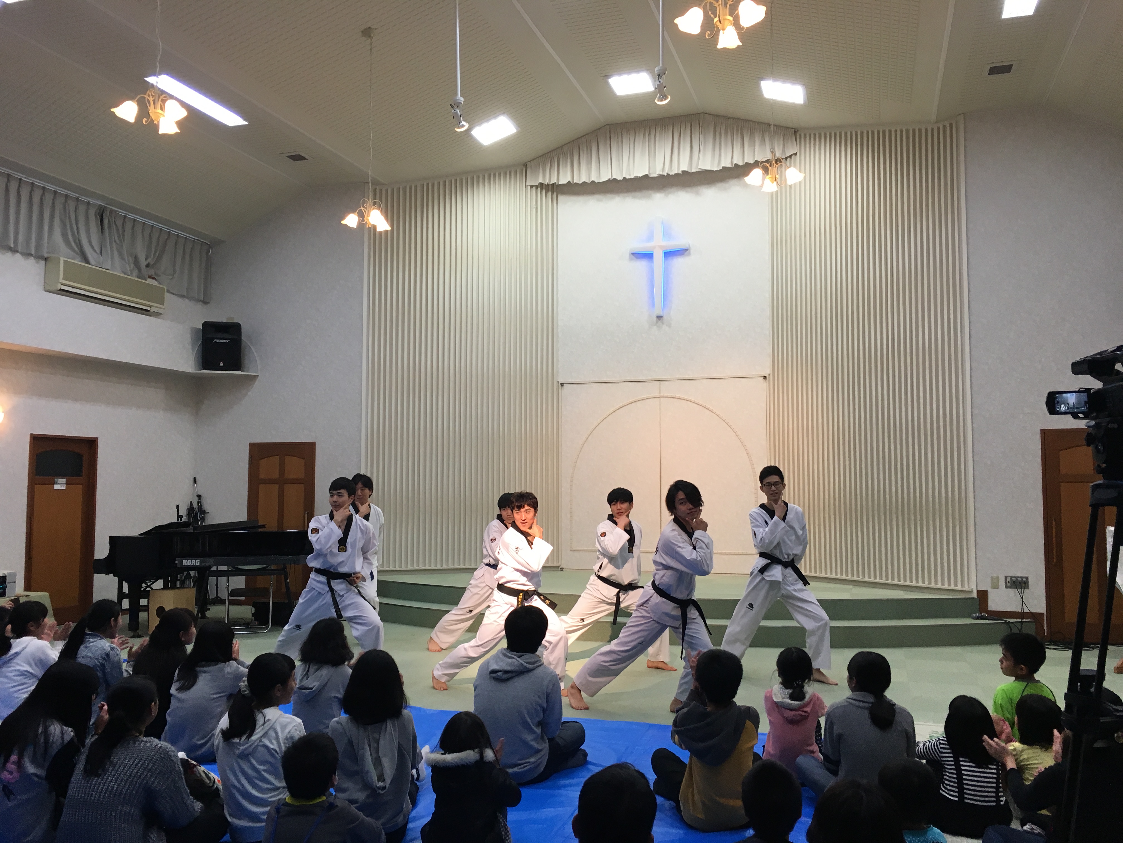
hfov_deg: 61.7
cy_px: 422
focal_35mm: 29
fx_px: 941
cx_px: 562
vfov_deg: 48.2
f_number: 2.2
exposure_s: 1/30
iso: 32
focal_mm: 4.15
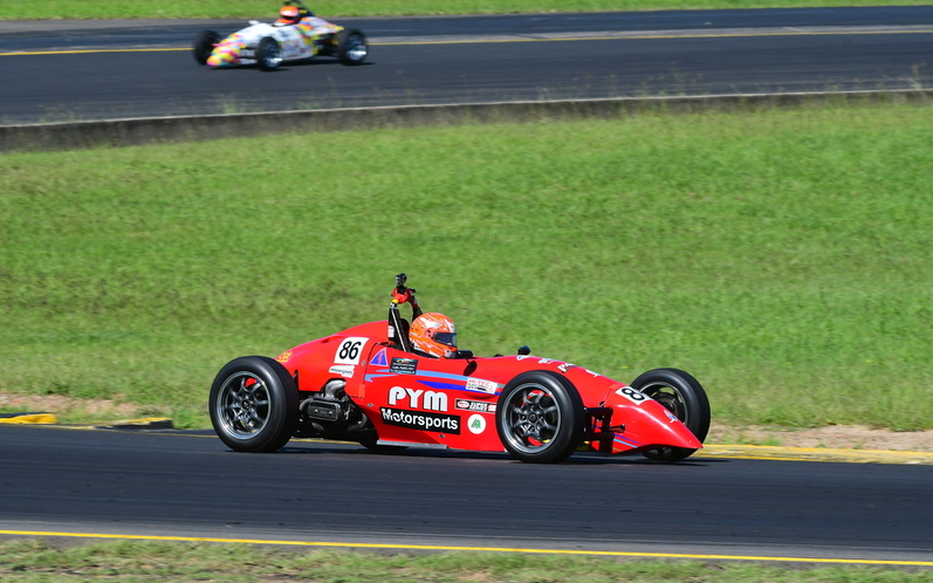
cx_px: 466
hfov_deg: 6.8
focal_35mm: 307
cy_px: 289
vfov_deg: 4.3
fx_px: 7806
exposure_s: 1/640
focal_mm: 200
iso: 400
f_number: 11
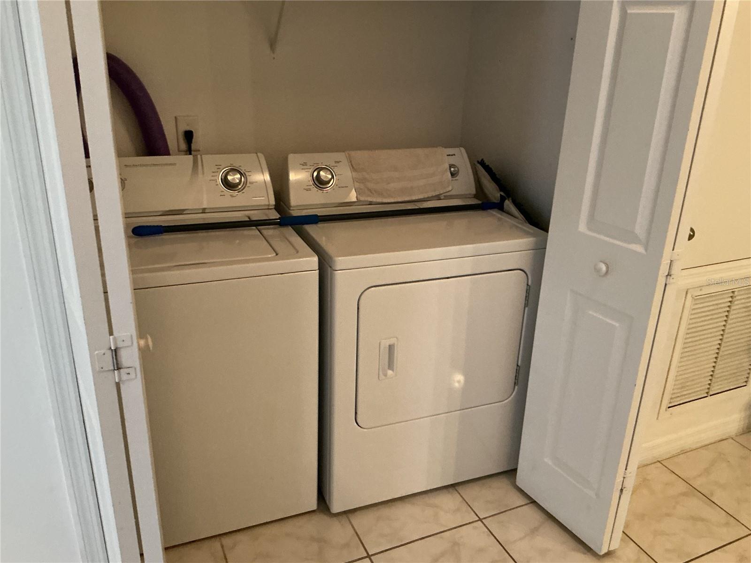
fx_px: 629
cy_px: 282
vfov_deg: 48.2
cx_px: 376
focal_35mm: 29
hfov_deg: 61.7
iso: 250
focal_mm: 3
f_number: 1.8
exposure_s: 1/40
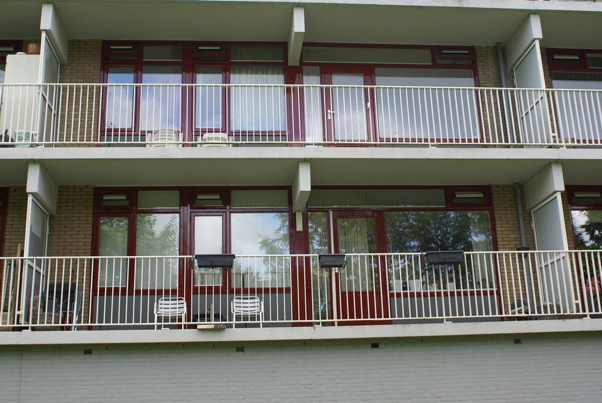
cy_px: 202
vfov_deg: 32.0
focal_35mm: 42
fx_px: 703
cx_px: 301
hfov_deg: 46.4
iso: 100
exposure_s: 1/80
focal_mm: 28
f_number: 6.3
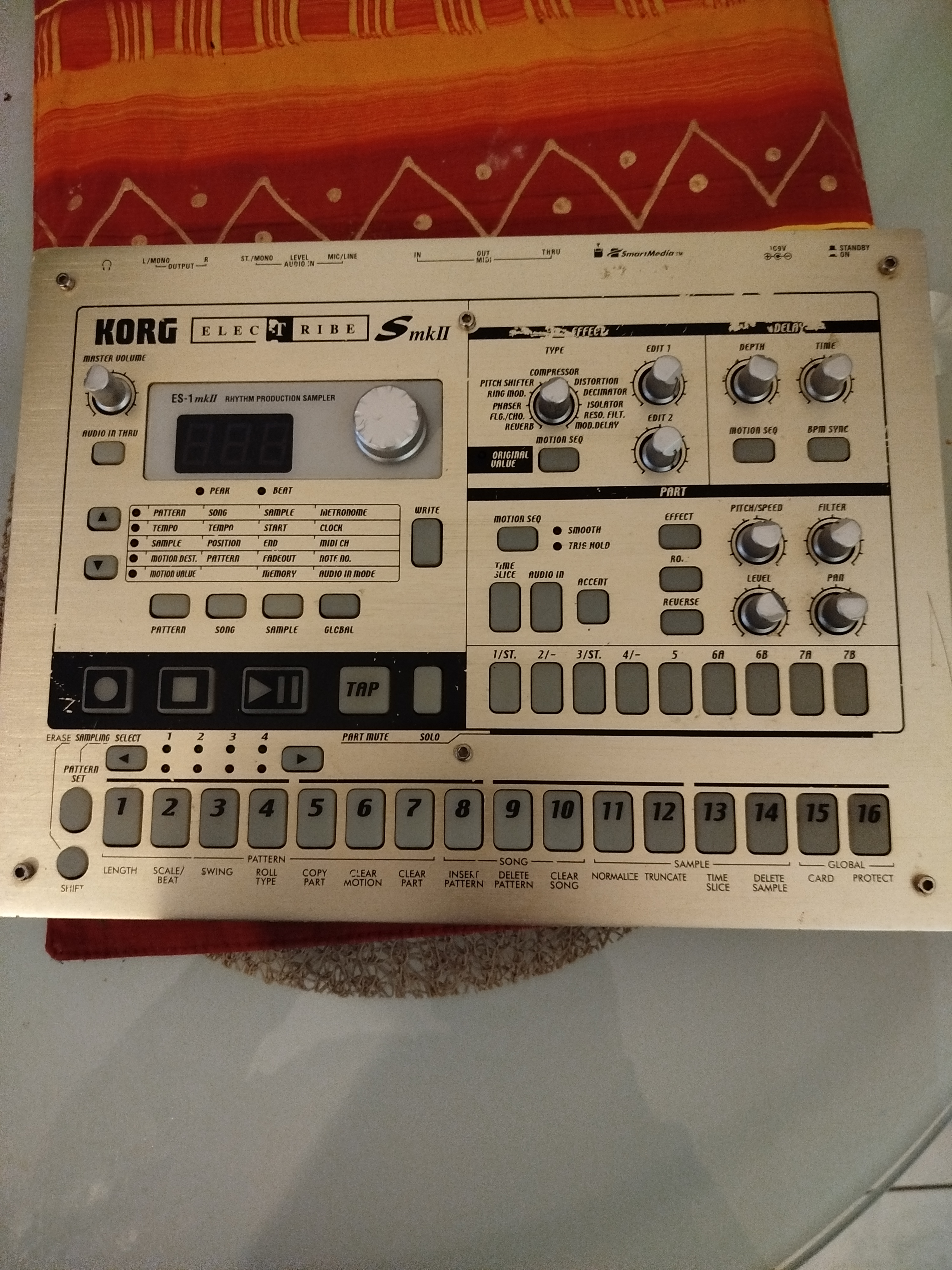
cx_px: 476
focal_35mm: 24
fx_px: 880
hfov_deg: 56.8
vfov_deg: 71.6
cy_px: 635
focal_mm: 5.31
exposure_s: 1/17
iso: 1600
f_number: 1.7
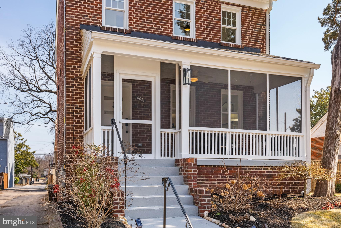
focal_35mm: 35
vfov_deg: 37.9
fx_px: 332
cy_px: 114
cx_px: 170
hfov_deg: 54.4
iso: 200
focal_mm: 35
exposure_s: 1/250
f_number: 6.3
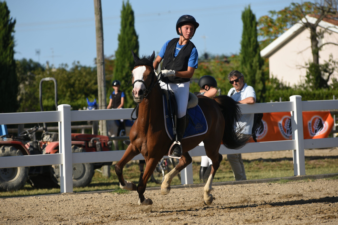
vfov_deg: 6.9
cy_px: 112
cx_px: 169
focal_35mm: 200
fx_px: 1878
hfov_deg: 10.3
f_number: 6.3
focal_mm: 200
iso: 100
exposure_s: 1/640
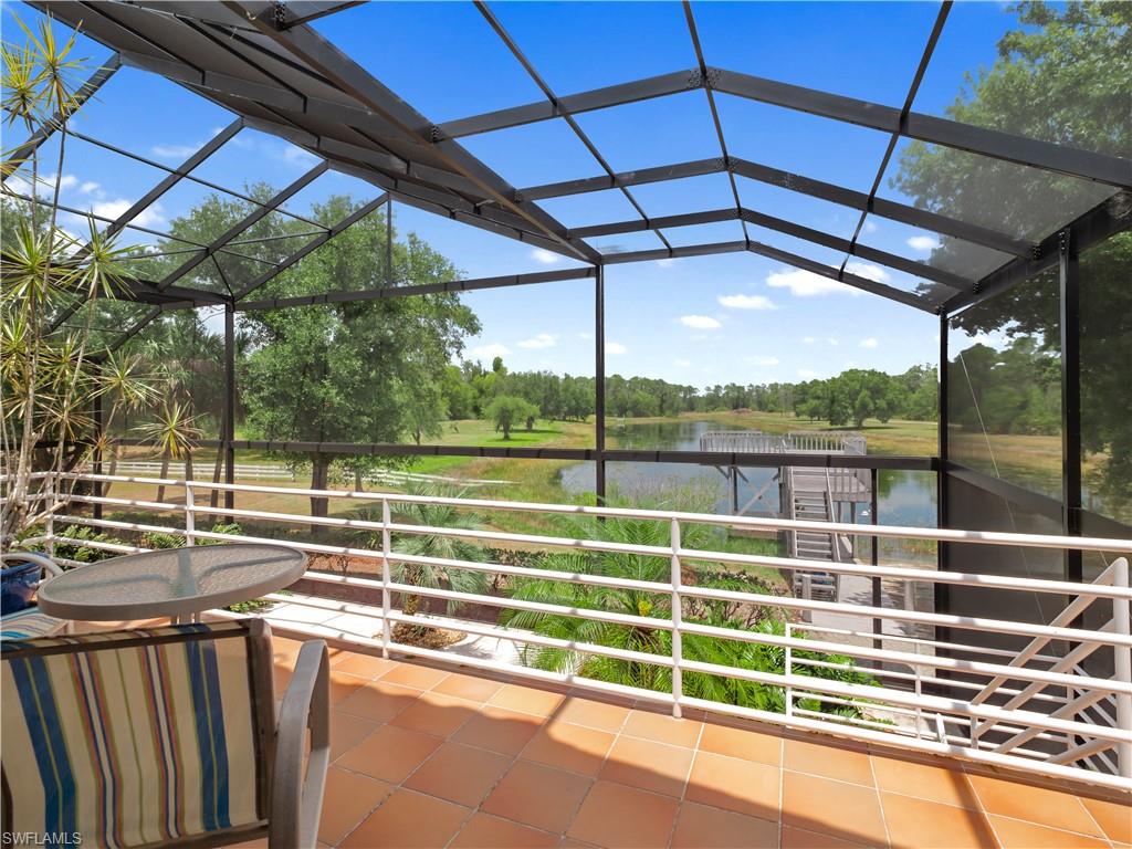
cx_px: 566
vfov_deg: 78.1
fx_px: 523
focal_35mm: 16
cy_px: 424
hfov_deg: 94.5
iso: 200
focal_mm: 8
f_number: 7.1
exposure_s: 1/200
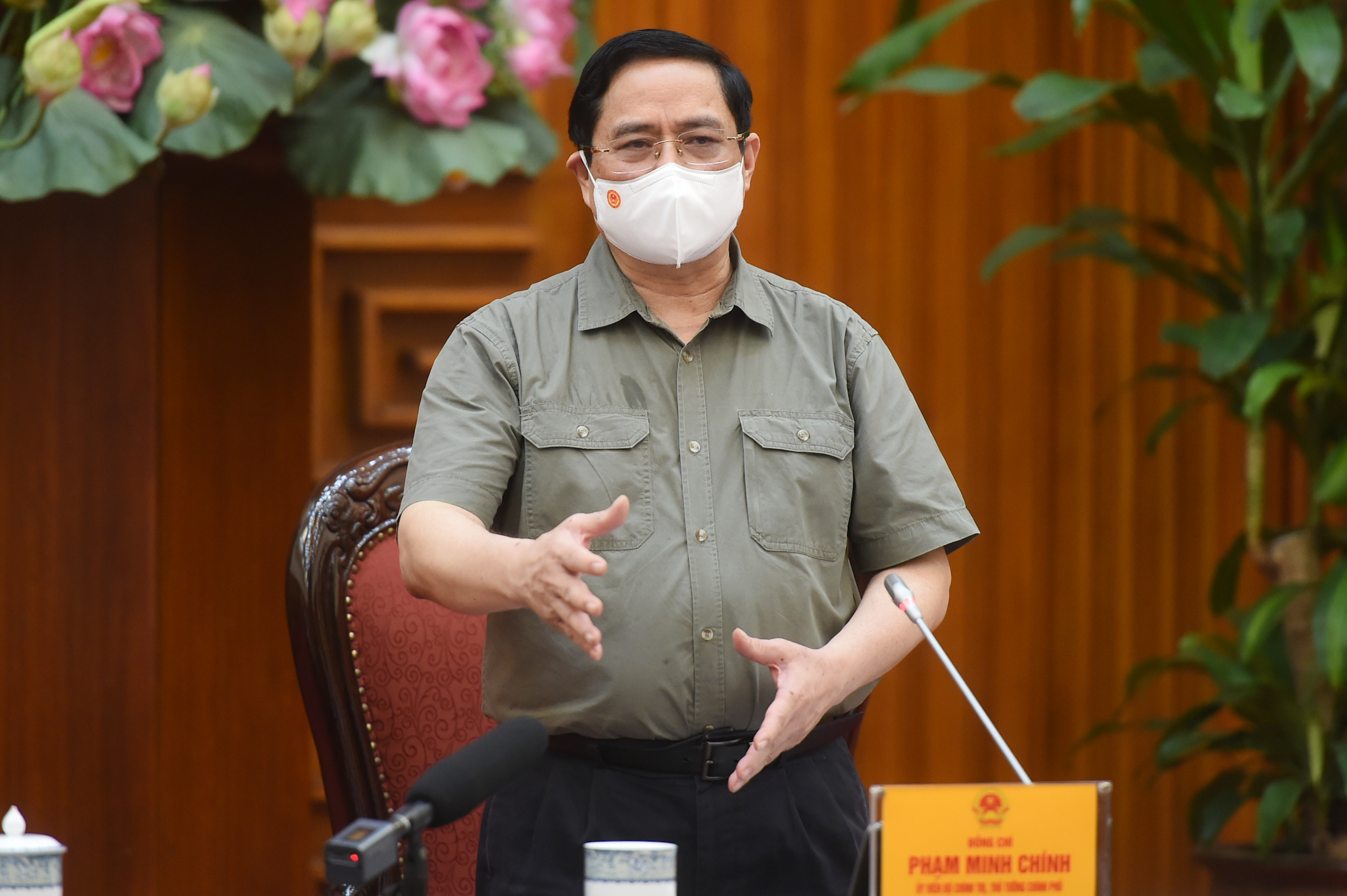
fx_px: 7479
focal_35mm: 200
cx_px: 674
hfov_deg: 10.3
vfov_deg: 6.9
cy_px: 448
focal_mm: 200
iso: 2500
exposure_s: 1/250
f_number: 2.8
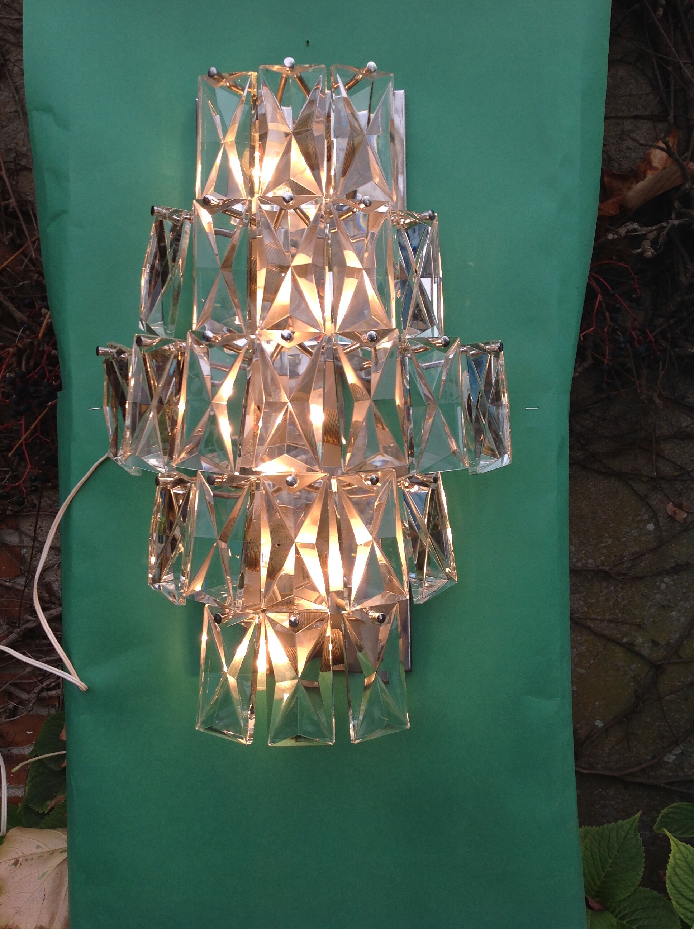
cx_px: 347
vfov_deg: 52.7
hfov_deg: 40.6
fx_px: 938
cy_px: 464
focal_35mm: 35
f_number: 2.4
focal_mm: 4.28
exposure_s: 1/420
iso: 50
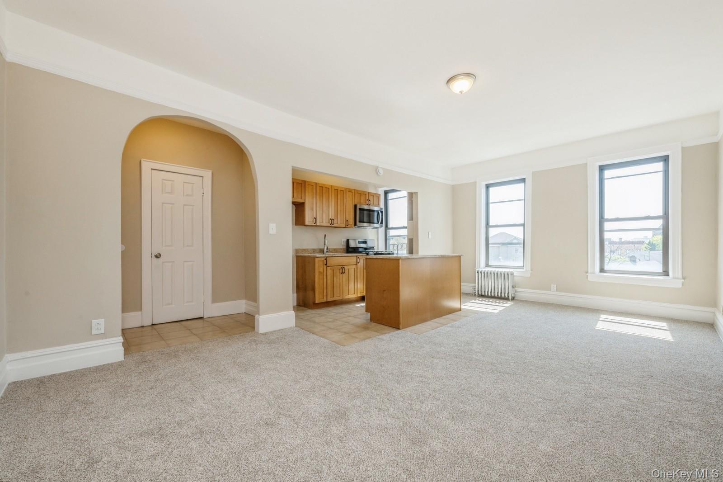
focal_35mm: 14
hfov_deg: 102.3
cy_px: 241
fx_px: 291
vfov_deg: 79.2
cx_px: 362
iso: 400
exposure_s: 1/60
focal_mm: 14.5
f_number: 11
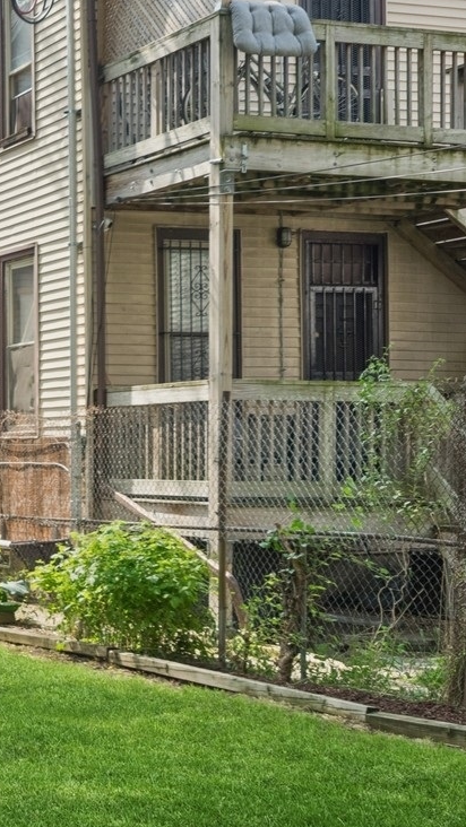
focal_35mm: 64
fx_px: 1405
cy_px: 467
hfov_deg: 15.9
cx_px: -378
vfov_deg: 32.8
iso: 200
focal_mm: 19.38
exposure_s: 1/50
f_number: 11
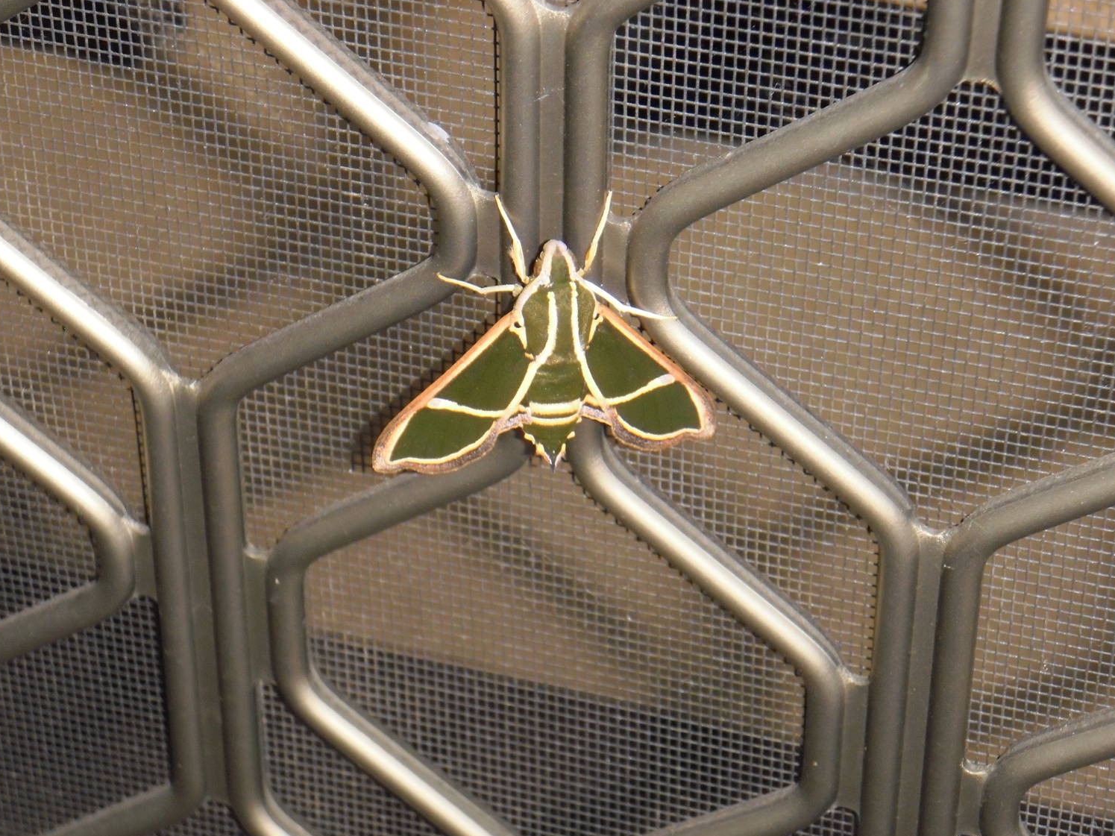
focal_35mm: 122
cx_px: 565
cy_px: 418
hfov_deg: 16.2
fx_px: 3929
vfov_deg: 12.1
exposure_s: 1/100
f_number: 5
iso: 125
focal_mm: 20.1
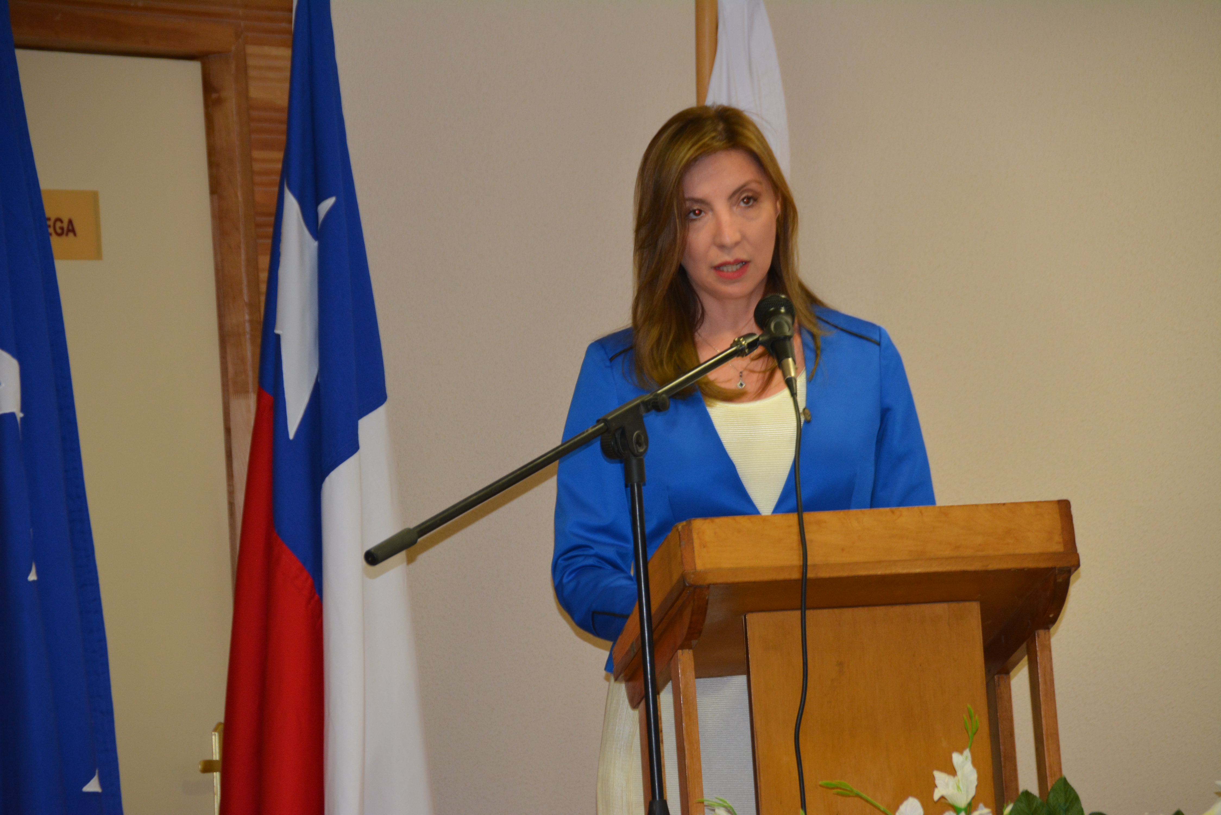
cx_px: 610
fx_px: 6615
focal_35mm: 195
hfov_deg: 10.5
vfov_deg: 7.0
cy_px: 408
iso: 900
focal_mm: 130
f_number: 5.6
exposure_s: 1/60
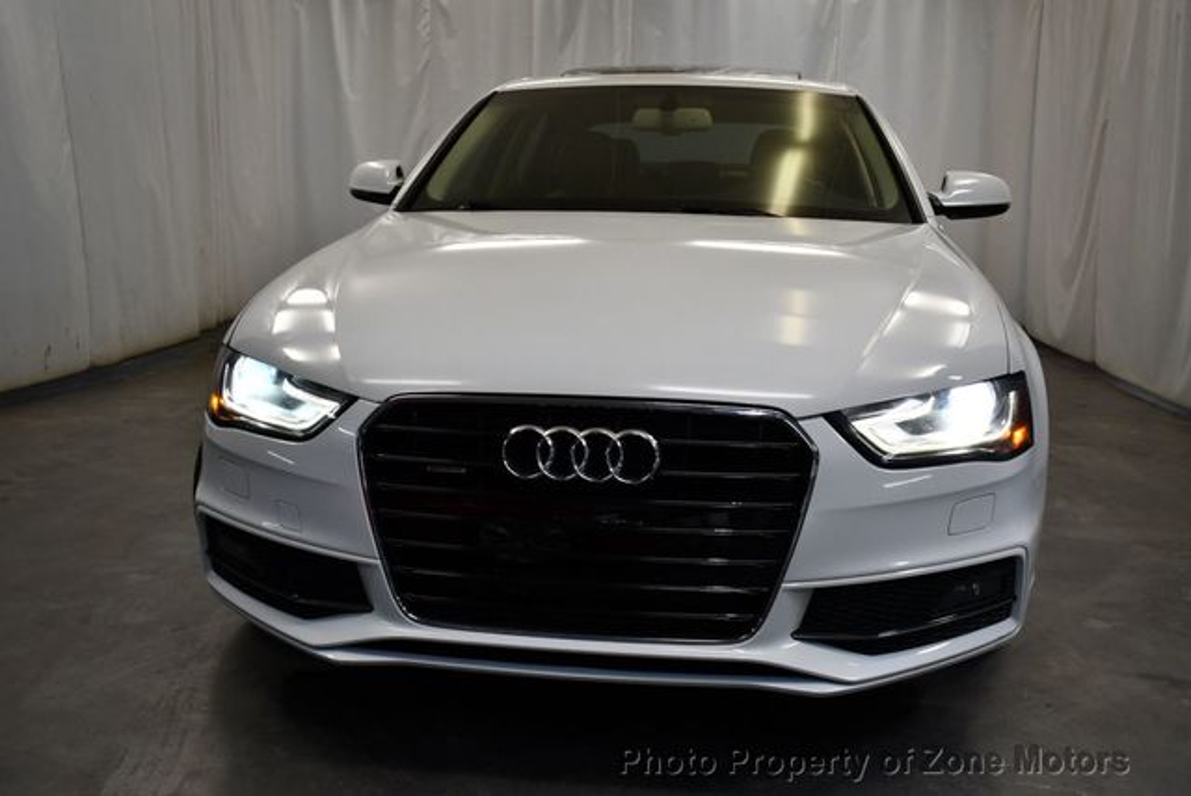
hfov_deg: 53.1
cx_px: 596
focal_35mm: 36
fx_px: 1192
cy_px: 398
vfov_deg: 36.9
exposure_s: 1/250
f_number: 4
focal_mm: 18
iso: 400
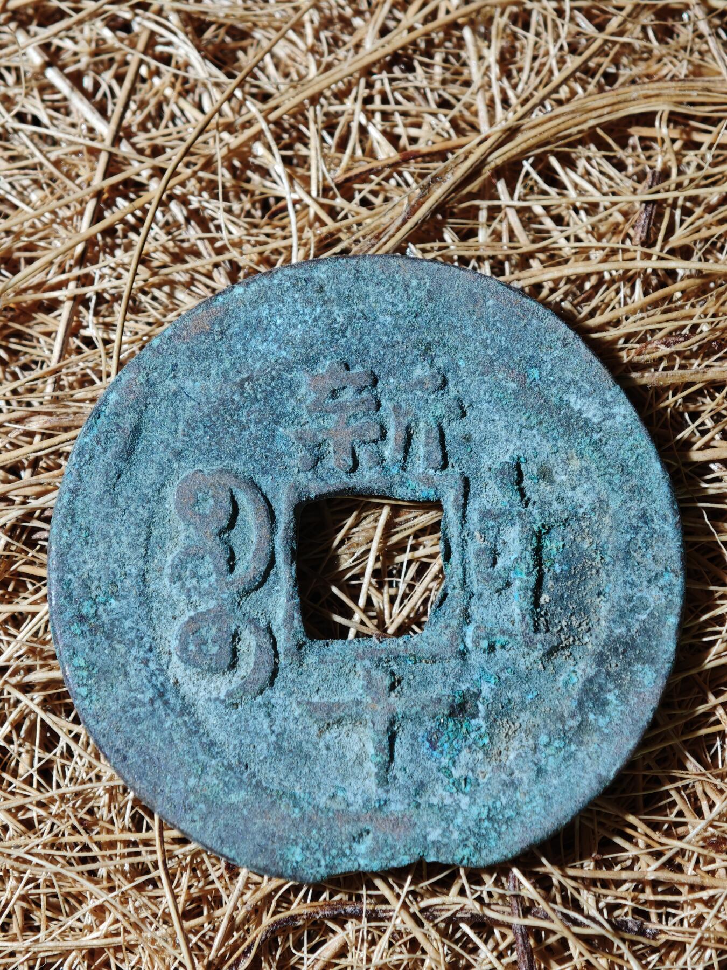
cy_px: 485
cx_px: 364
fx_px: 2576
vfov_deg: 21.3
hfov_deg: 16.1
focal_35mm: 92
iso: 250
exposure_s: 1/94.4
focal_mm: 9
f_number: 2
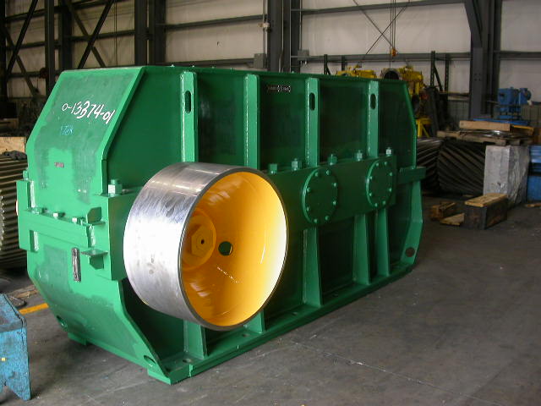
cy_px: 203
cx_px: 270
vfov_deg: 37.7
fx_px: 594
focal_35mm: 38
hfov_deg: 49.0
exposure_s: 1/46.2
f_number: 2.6
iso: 100
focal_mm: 7.85
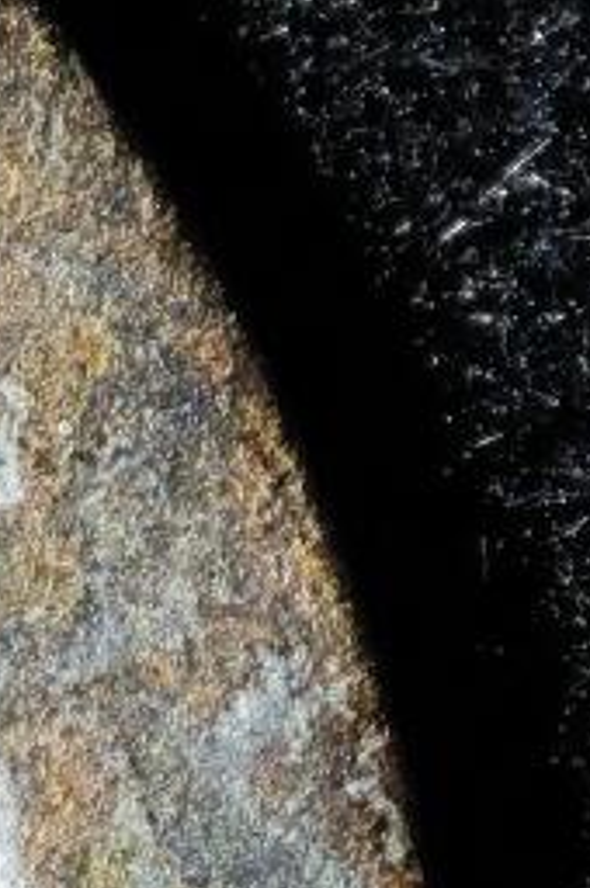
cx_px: -1652
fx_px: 20039
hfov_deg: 1.7
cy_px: 1034
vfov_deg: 2.5
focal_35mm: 813
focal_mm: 9
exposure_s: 1/100
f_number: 2
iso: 160
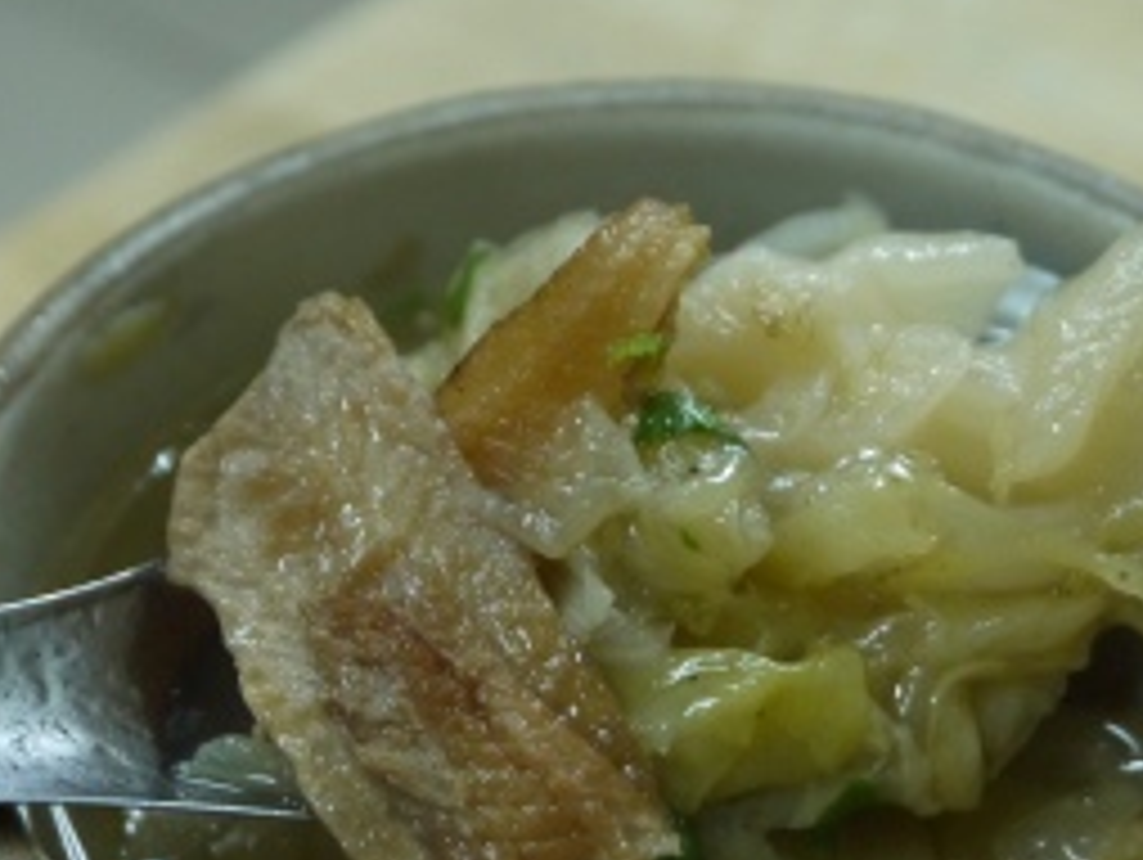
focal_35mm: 67
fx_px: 2214
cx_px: 540
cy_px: 599
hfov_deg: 28.9
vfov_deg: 21.8
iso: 800
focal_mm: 19
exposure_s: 1/60
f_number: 4.3
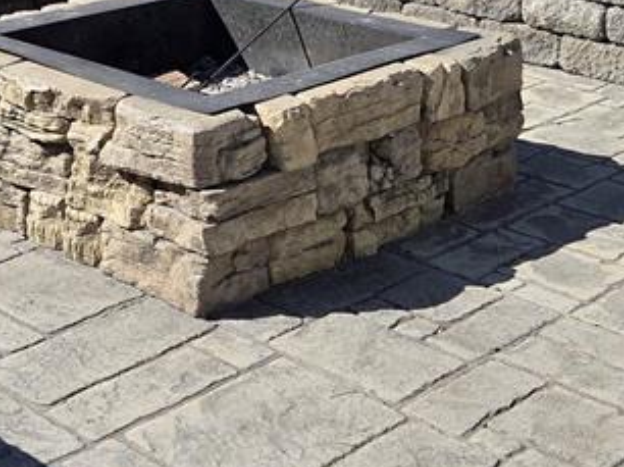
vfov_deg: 18.6
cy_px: 8
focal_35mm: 77
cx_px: 171
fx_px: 1387
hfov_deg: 25.1
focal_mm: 5.4
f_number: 1.8
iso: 80
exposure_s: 1/4365
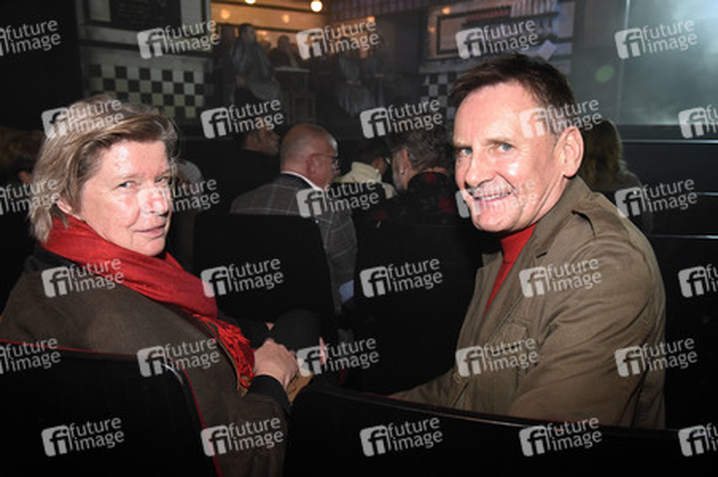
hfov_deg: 62.0
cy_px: 238
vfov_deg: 43.5
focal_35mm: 30
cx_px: 359
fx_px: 598
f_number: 6.3
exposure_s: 1/60
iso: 3200
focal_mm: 30
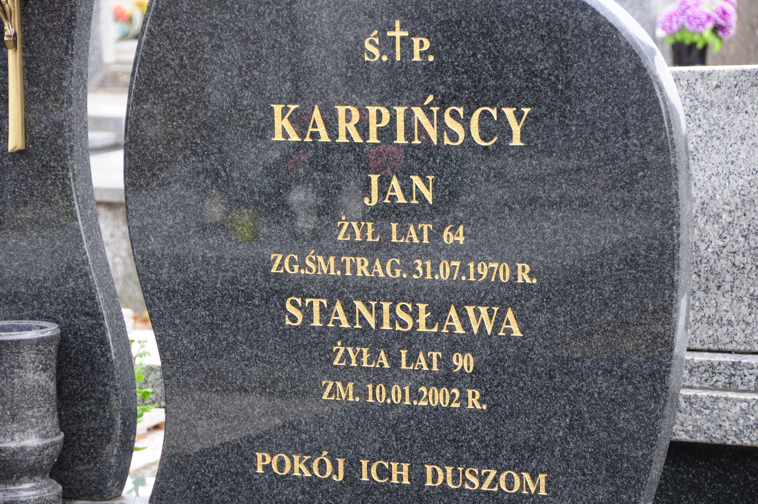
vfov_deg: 9.6
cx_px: 379
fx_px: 2997
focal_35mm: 142
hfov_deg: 14.4
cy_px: 252
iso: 500
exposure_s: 1/125
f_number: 7.1
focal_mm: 95
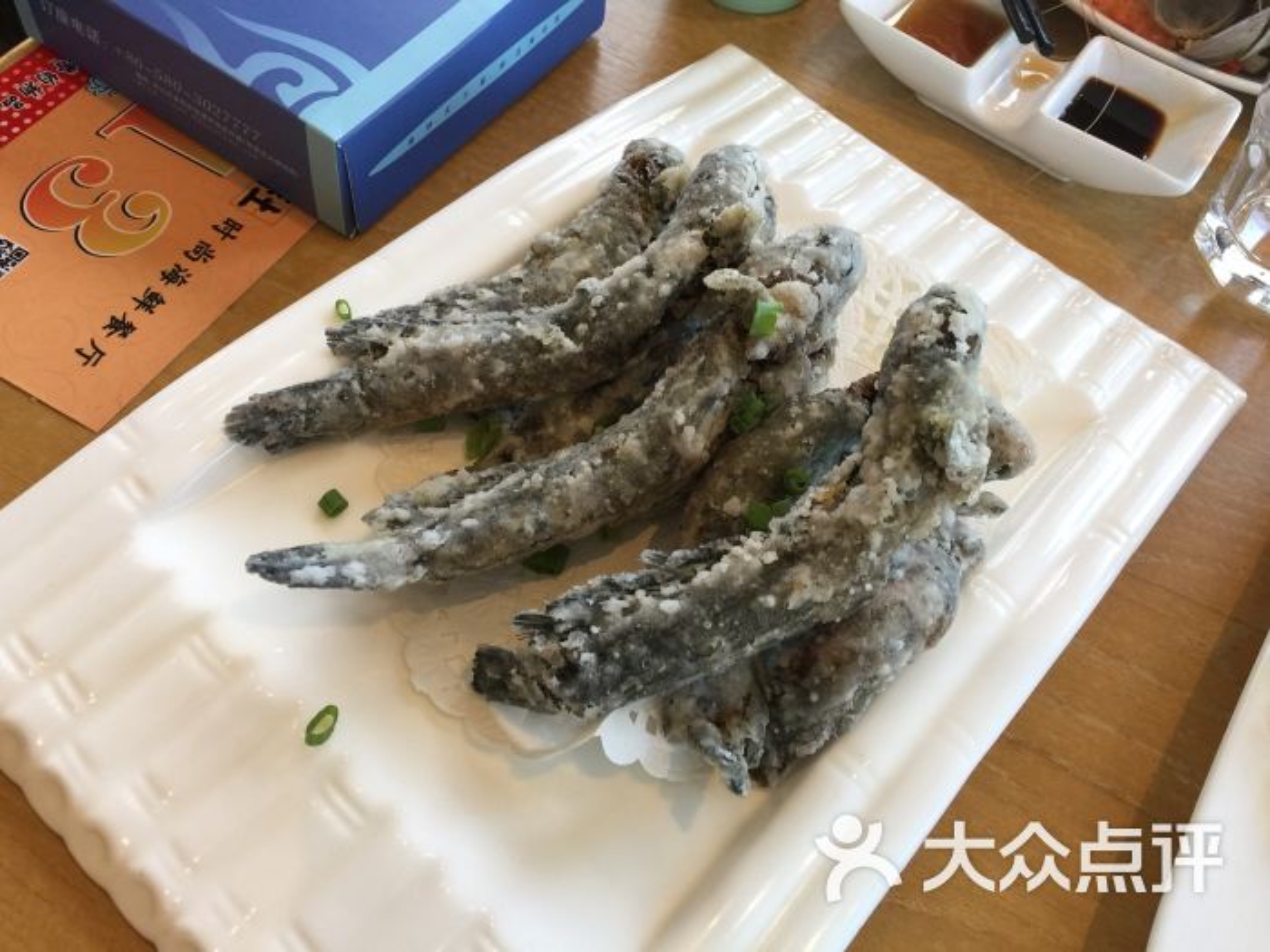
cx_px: 635
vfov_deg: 48.2
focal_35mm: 29
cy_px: 476
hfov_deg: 61.7
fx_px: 1064
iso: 32
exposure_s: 1/33
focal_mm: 4.15
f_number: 2.2
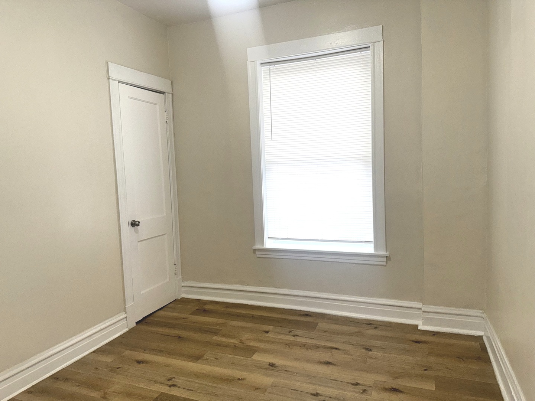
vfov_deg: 56.8
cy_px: 200
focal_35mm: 24
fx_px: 371
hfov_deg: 71.6
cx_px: 268
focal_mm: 6.76
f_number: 1.78
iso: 50
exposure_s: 1/164
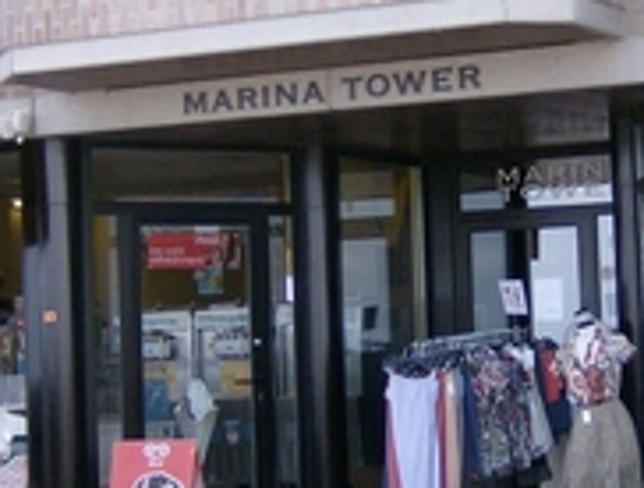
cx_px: 340
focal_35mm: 119
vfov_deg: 12.5
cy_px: 205
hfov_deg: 16.5
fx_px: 2223
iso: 100
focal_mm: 6
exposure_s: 1/378
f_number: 2.8
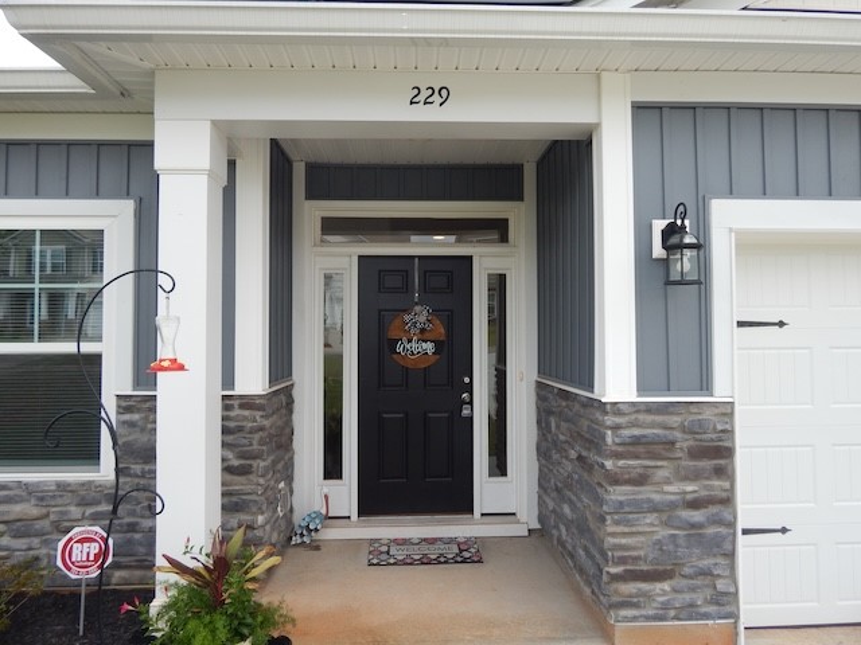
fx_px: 547
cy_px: 322
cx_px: 430
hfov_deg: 76.4
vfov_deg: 61.1
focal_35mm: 22
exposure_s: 1/500
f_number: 3
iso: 125
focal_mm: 4
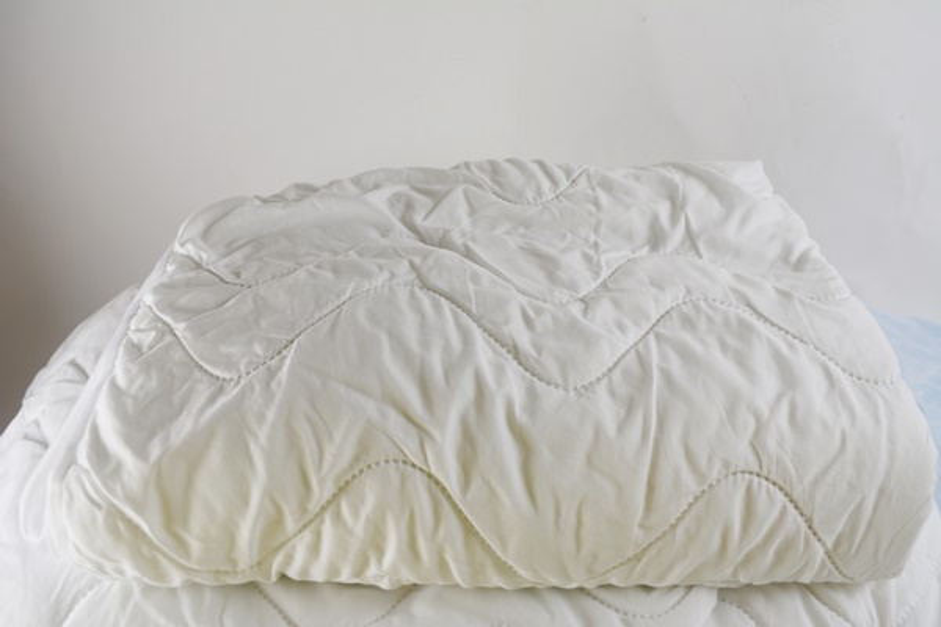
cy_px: 314
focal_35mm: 33
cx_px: 470
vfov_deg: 40.0
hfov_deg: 57.2
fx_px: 863
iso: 220
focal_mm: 22
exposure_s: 1/125
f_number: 5.6
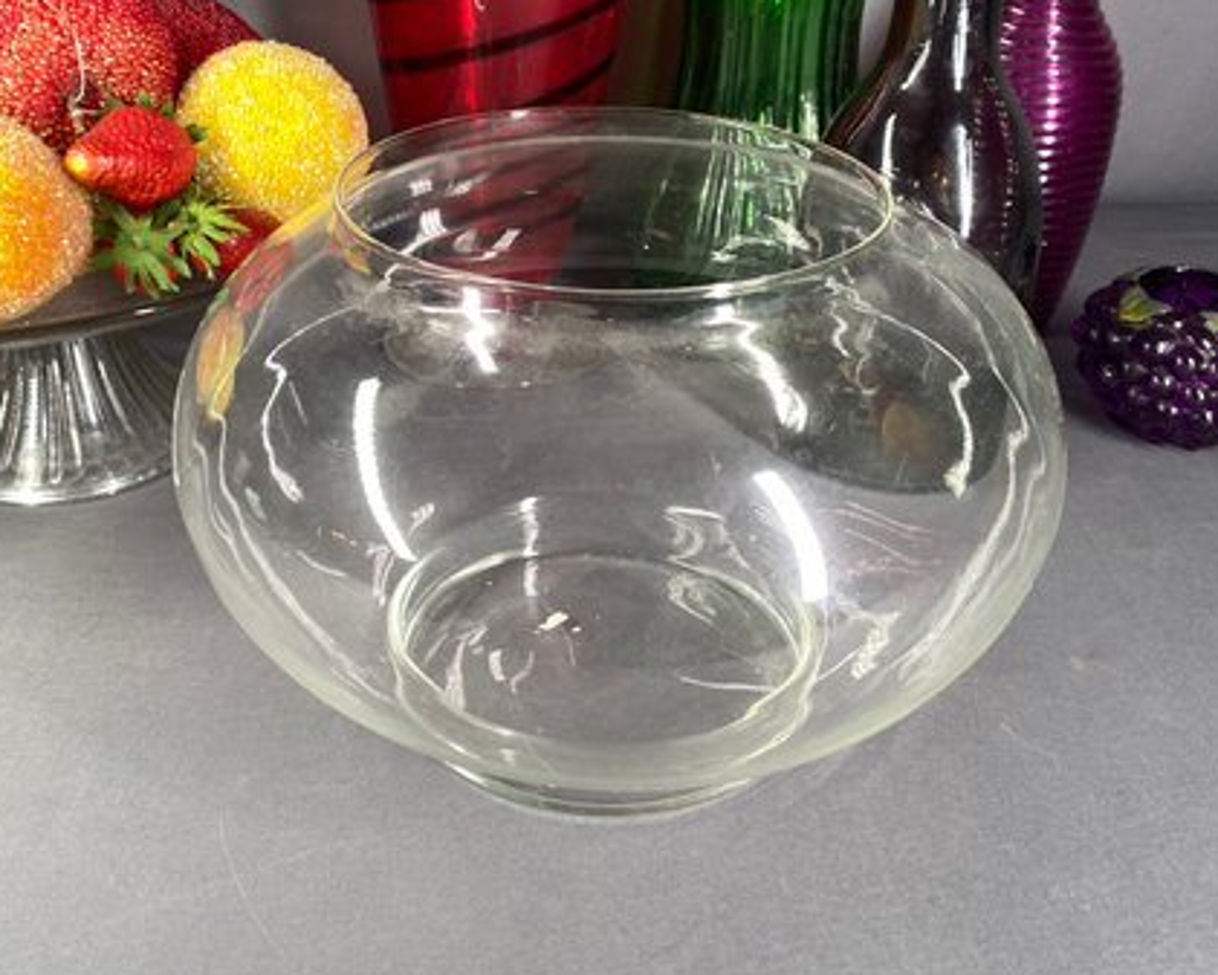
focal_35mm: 38
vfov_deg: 38.9
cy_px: 354
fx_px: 1370
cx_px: 456
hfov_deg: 47.5
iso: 125
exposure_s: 1/120
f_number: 1.8
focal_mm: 4.25
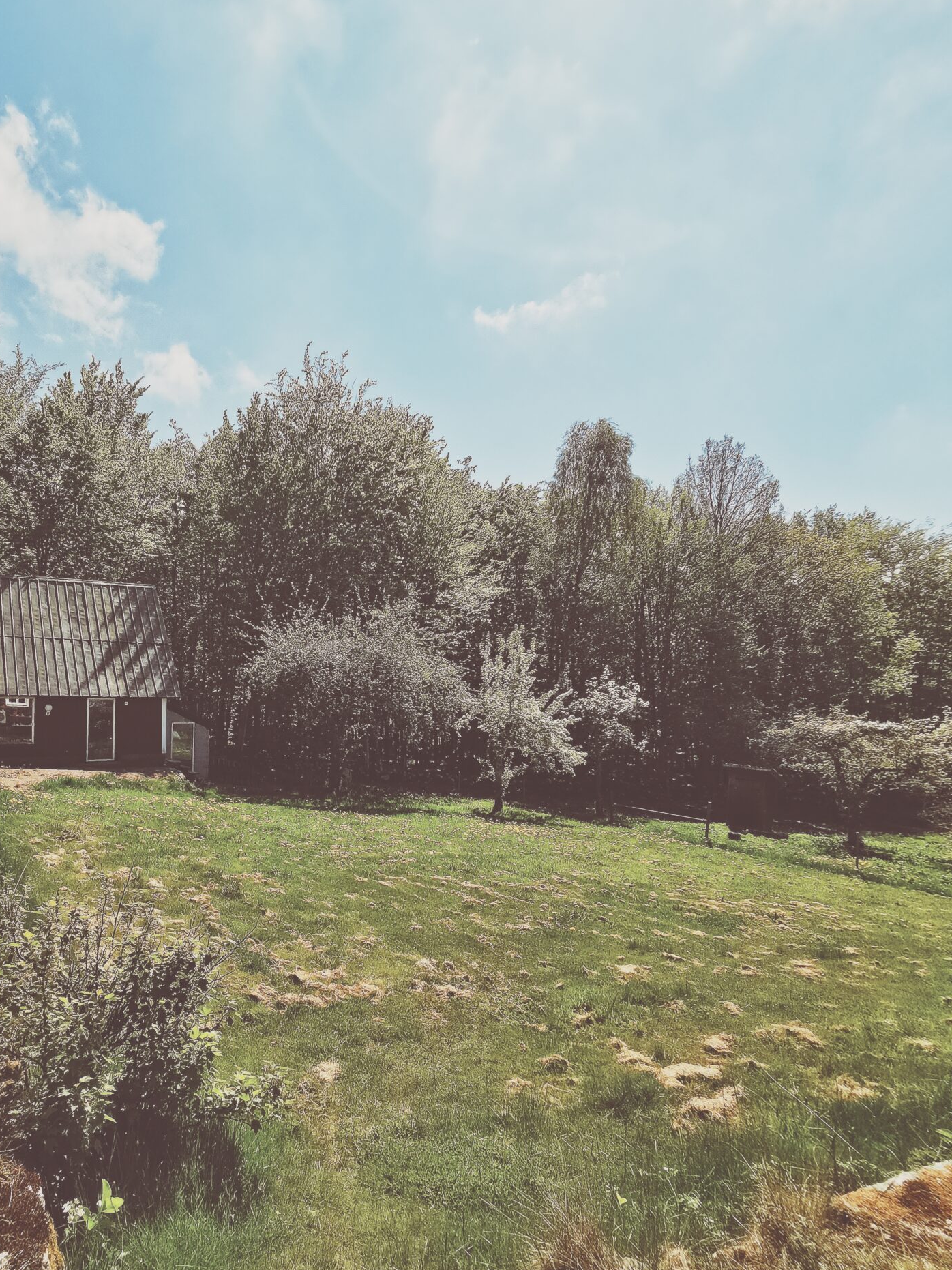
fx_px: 807
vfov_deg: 76.4
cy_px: 662
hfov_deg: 59.5
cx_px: 309
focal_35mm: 22
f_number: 2.2
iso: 50
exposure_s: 1/3413
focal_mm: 2.35
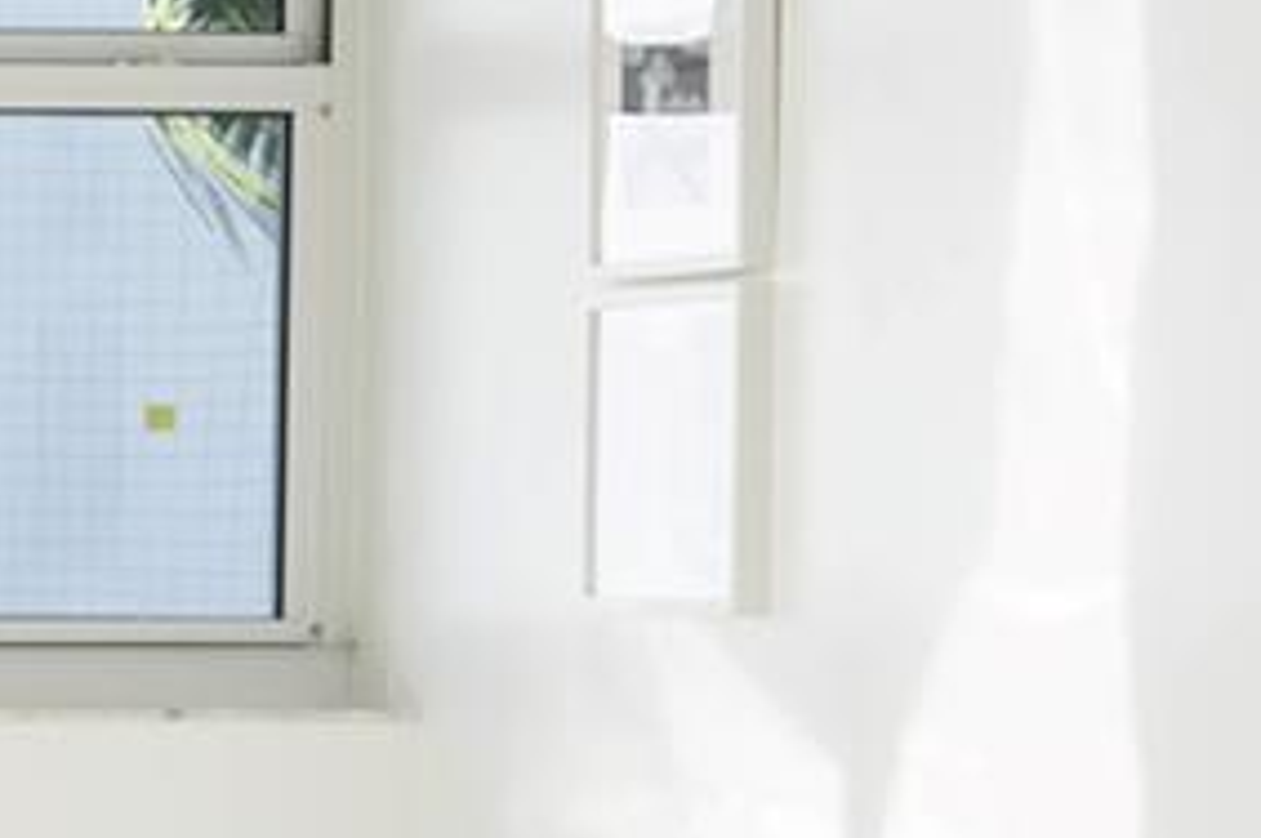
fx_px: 8117
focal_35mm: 232
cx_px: -1573
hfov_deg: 8.3
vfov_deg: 5.9
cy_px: 838
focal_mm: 41
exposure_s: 1/60
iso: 125
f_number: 11
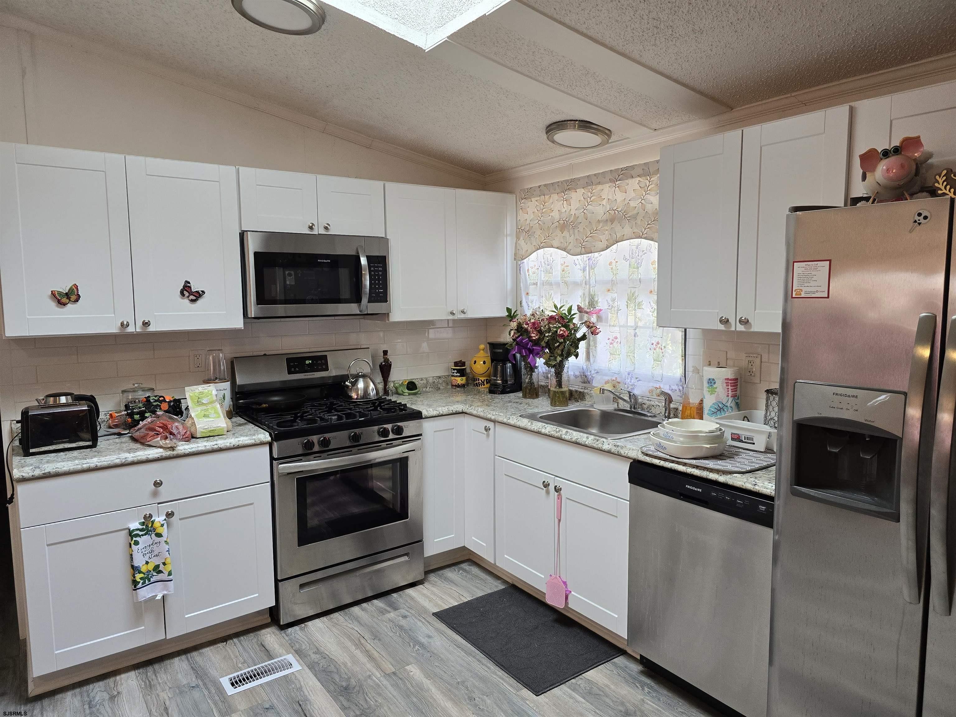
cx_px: 478
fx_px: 635
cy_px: 358
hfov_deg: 73.9
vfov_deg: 58.9
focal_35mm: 23
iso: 250
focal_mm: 6.3
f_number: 1.7
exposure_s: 1/120
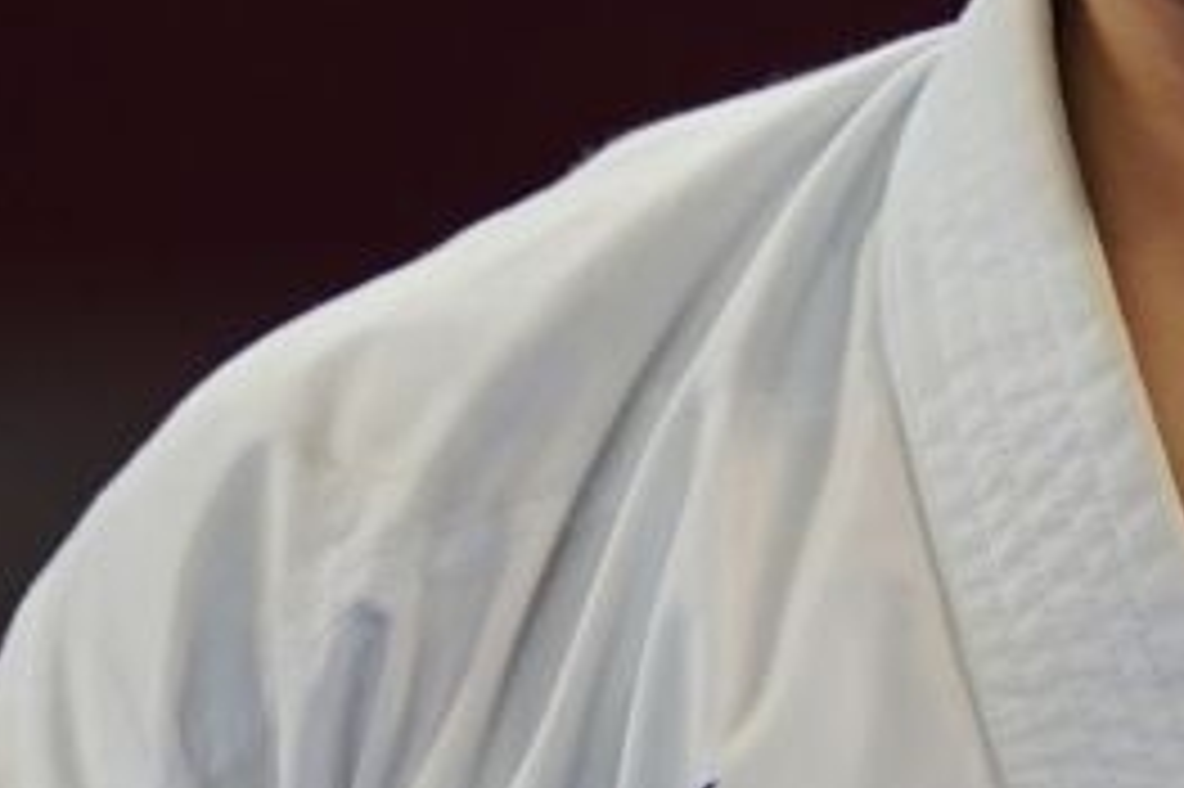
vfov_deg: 0.5
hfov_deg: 0.8
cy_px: 639
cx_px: 918
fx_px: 89957
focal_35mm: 2737
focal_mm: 400
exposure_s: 1/500
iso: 640
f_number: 2.8
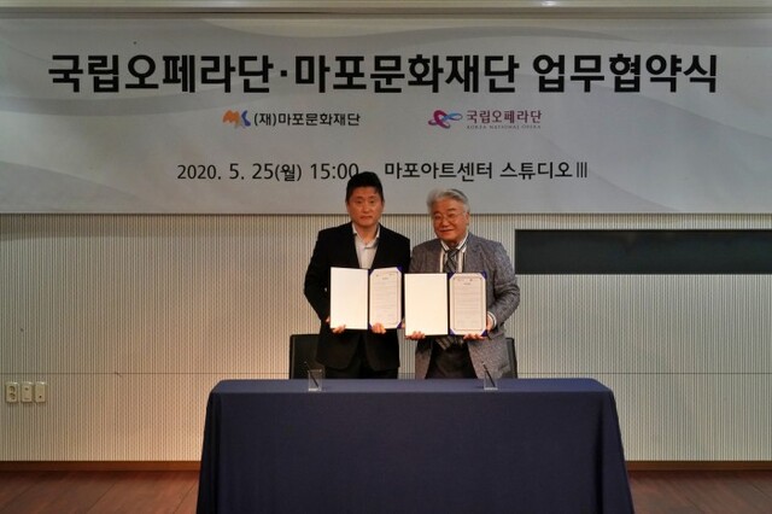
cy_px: 257
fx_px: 1072
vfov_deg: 27.0
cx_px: 386
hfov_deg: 39.6
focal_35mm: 50
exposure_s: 1/15
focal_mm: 50
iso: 6400
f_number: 32
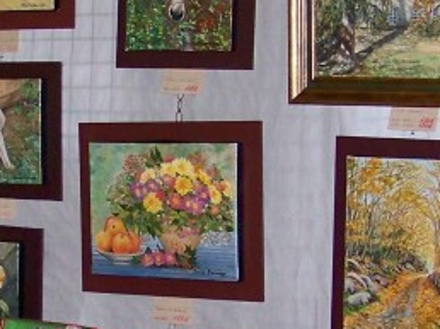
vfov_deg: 11.2
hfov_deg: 14.9
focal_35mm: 131
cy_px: 317
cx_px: 38
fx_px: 1664
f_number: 2.8
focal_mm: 5.85
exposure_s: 1/30
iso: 200
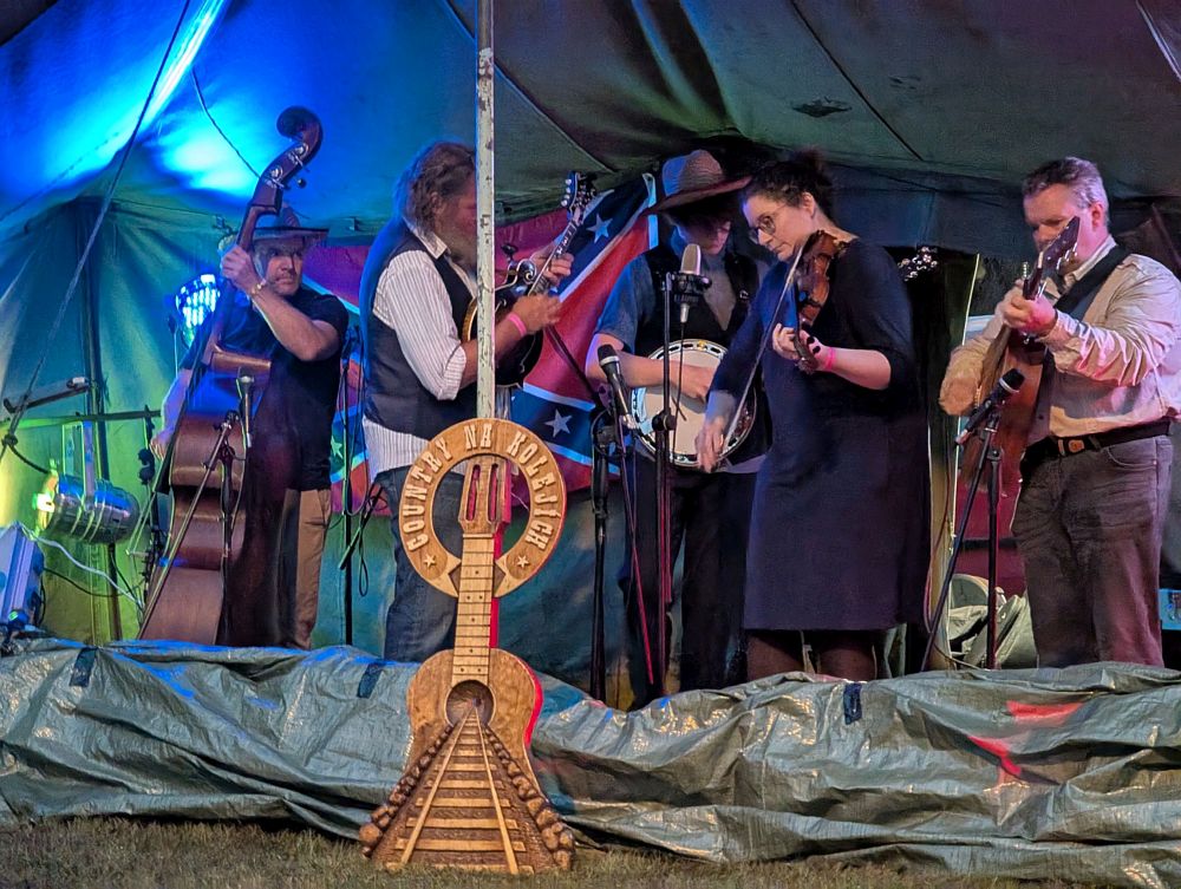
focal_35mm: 110
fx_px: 3758
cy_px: 444
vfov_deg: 13.5
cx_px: 590
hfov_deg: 17.9
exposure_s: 1/25
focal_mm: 17.91
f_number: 2.8
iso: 831
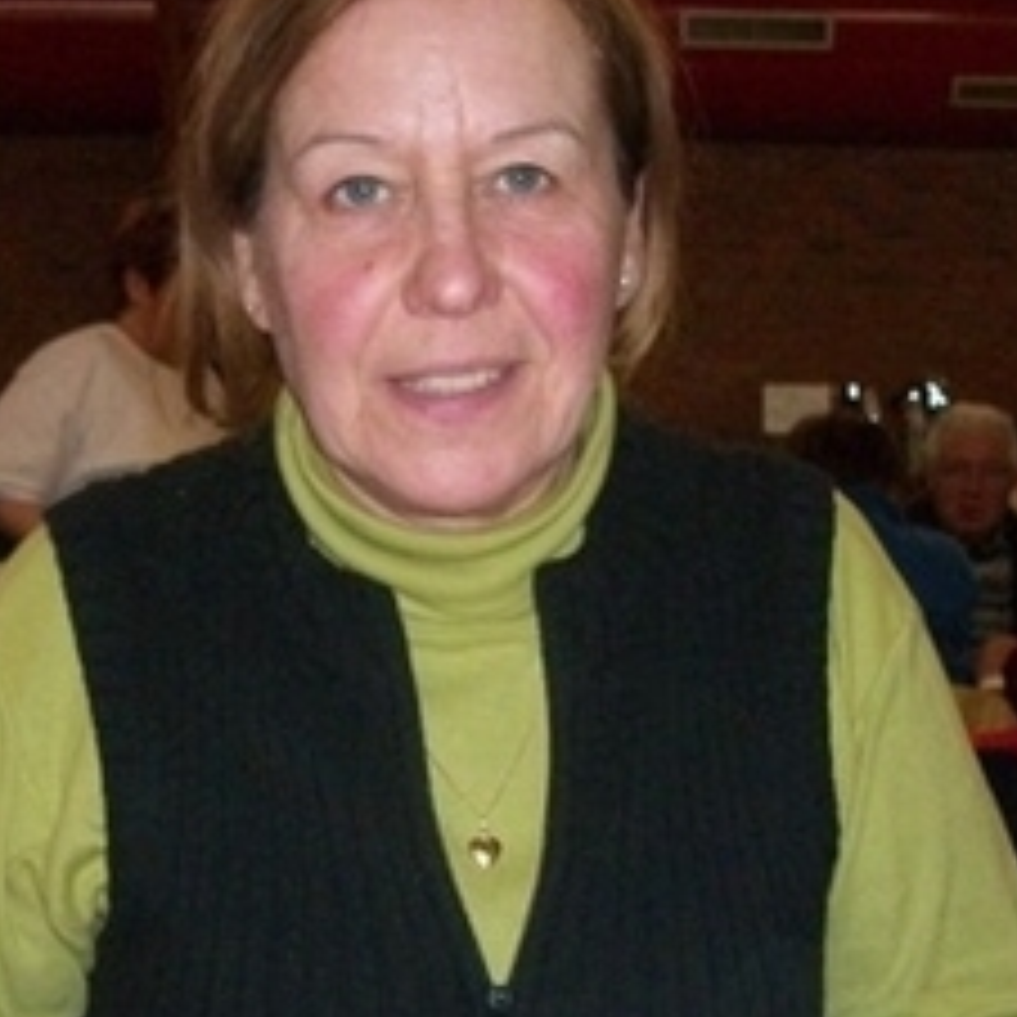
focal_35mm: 75
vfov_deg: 22.9
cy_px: 716
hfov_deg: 23.0
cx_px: 356
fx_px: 2493
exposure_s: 1/125
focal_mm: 5.7
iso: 400
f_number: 2.9
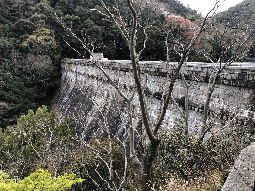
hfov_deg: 63.4
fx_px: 206
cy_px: 96
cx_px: 128
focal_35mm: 28
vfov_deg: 49.7
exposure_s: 1/120
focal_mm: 4
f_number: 1.8
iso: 32
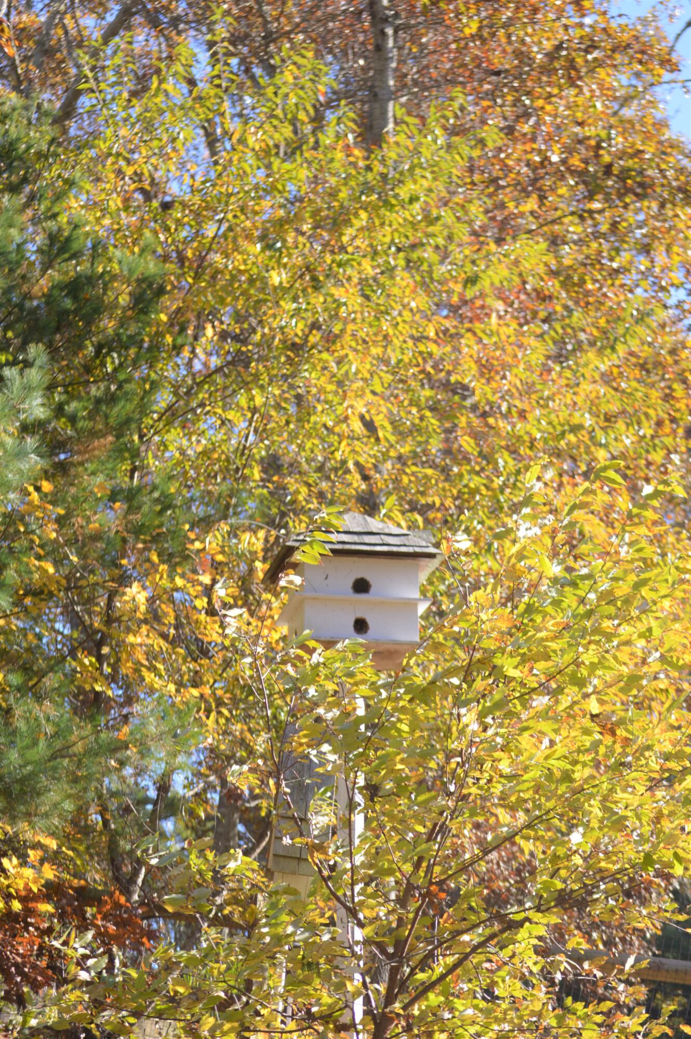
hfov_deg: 16.5
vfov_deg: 24.6
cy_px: 520
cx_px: 346
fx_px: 2378
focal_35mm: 82
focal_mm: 55
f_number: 4.2
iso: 100
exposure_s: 1/250
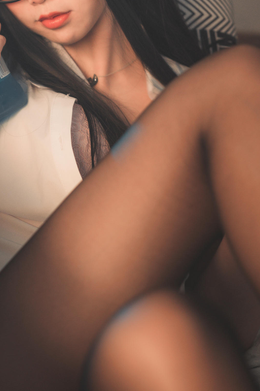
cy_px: 159
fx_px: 1072
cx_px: 108
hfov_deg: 13.8
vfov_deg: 20.6
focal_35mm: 99
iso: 400
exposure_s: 1/60
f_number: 2.8
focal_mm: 50
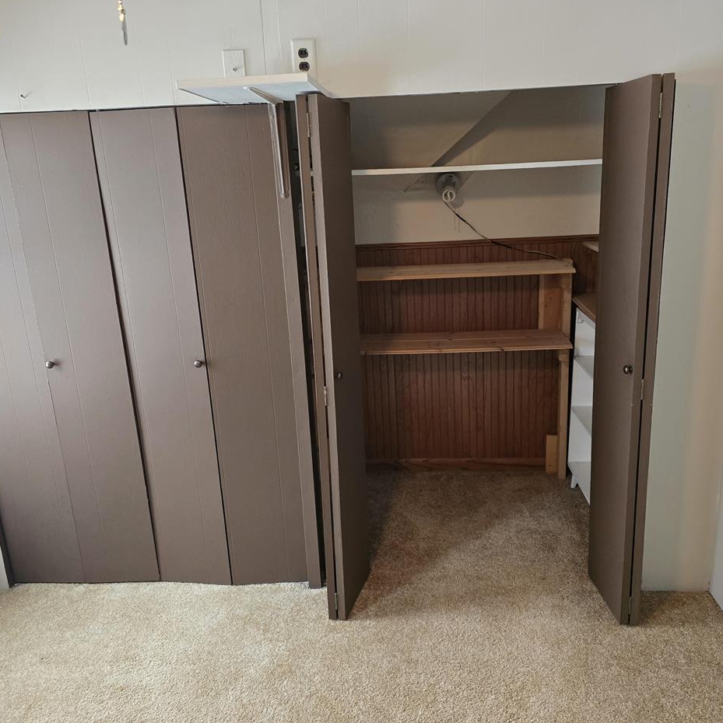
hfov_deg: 57.2
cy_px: 358
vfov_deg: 57.3
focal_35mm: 28
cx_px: 392
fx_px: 662
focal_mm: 6.3
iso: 1000
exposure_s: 1/120
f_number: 1.7
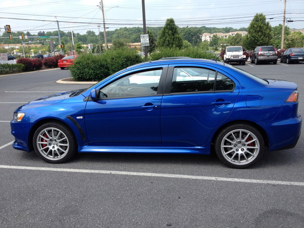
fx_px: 307
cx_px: 152
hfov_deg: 52.6
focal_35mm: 35
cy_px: 114
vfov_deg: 40.7
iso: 64
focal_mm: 4.28
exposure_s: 1/876
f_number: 2.4
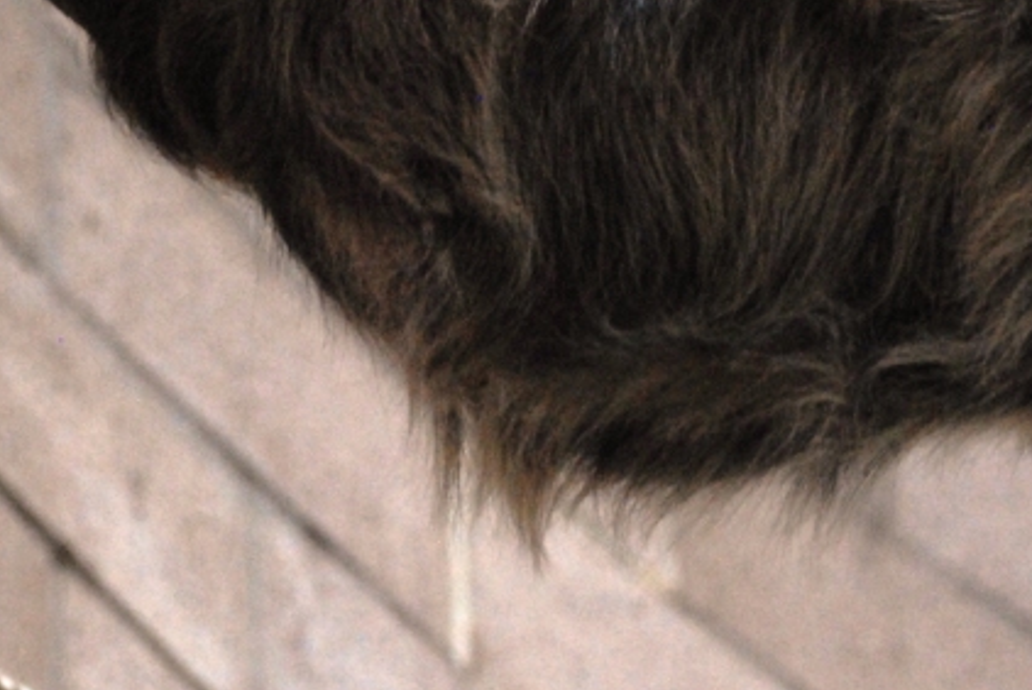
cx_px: 1005
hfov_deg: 4.2
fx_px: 14091
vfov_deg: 2.8
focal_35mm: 491
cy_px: -45
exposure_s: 1/160
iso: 1600
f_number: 4.2
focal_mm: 135
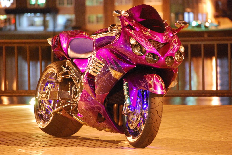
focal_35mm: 262
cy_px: 78
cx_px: 116
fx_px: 1694
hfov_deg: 7.8
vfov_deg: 5.3
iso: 1600
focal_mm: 175
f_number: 5.6
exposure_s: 1.1
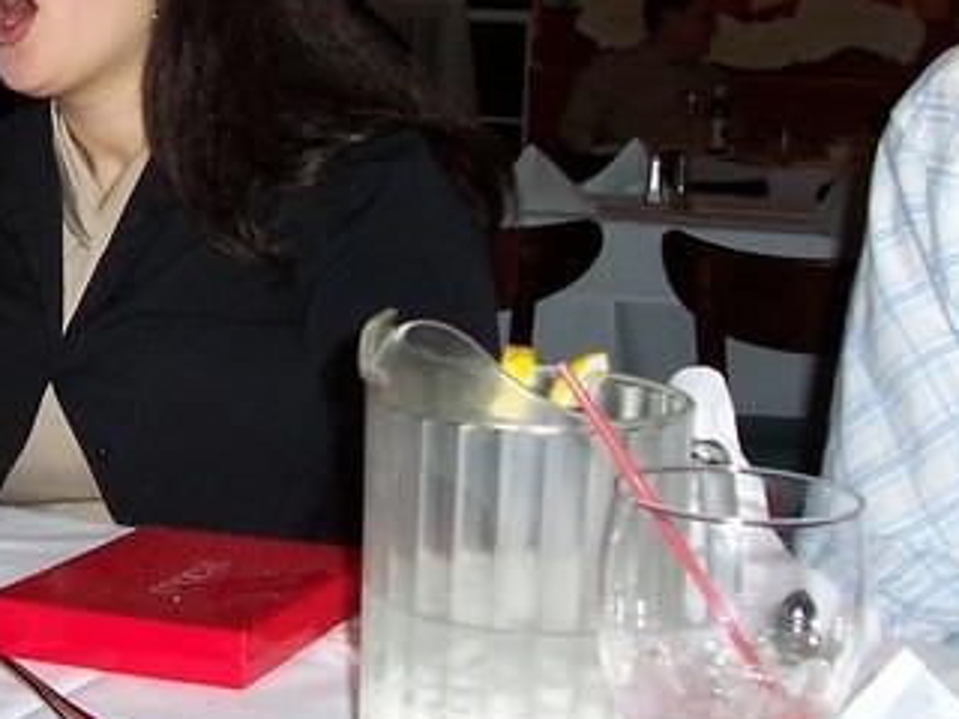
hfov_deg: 25.7
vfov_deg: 19.7
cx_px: 135
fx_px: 2050
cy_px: 138
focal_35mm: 74
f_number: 2.8
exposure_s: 1/60
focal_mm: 5.6
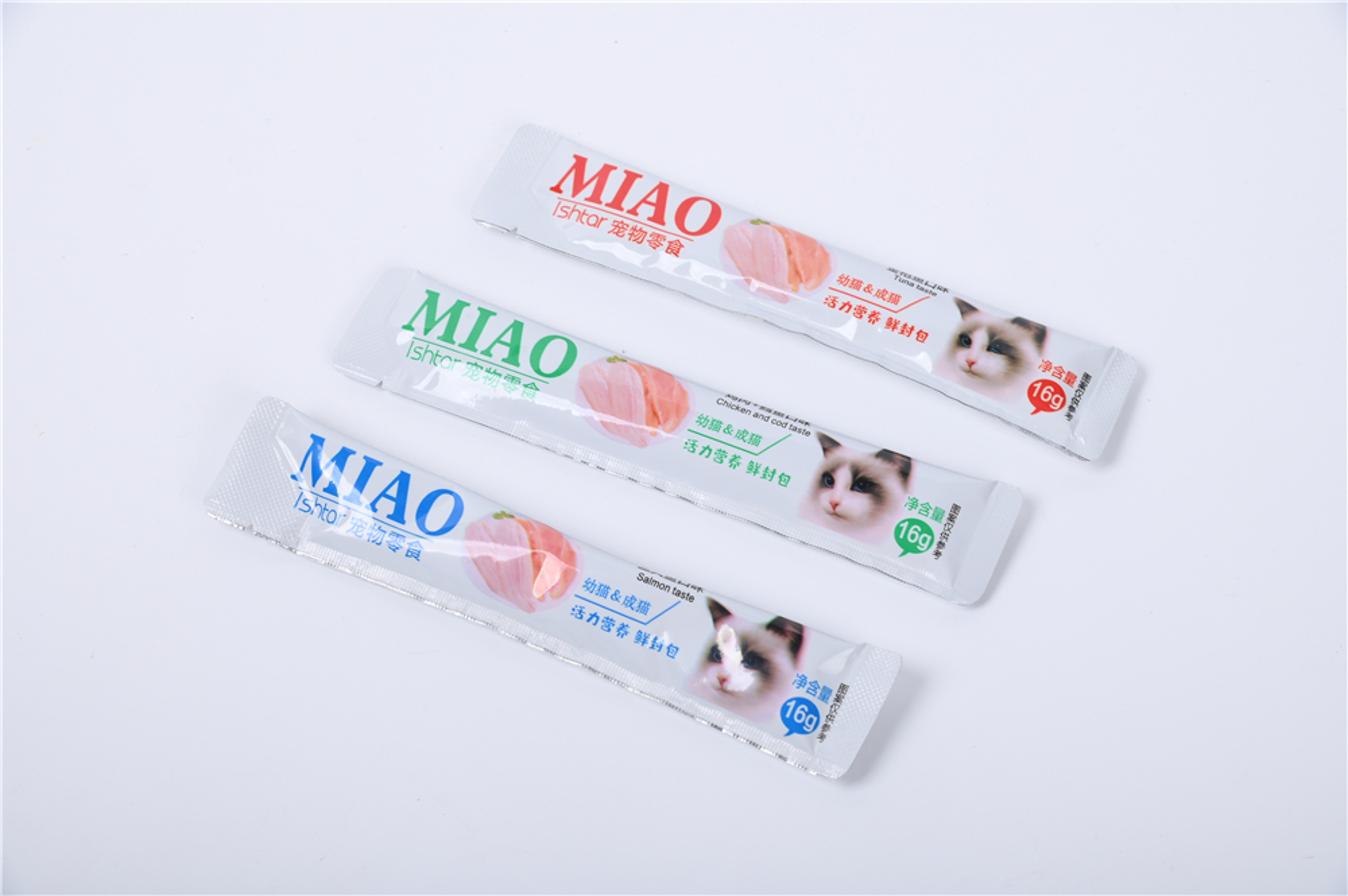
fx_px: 3180
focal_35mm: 85
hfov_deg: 23.9
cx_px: 674
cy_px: 448
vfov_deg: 16.0
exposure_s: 1/125
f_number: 11
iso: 125
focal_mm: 85
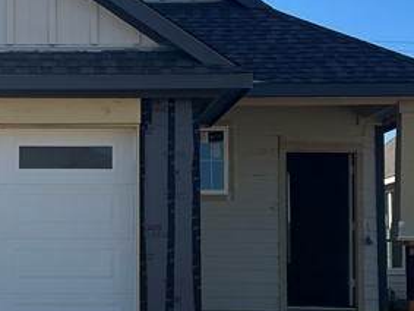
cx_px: 66
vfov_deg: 15.7
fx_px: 1124
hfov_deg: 20.6
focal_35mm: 94
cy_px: 183
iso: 50
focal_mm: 5.7
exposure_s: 1/3831
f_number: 1.5
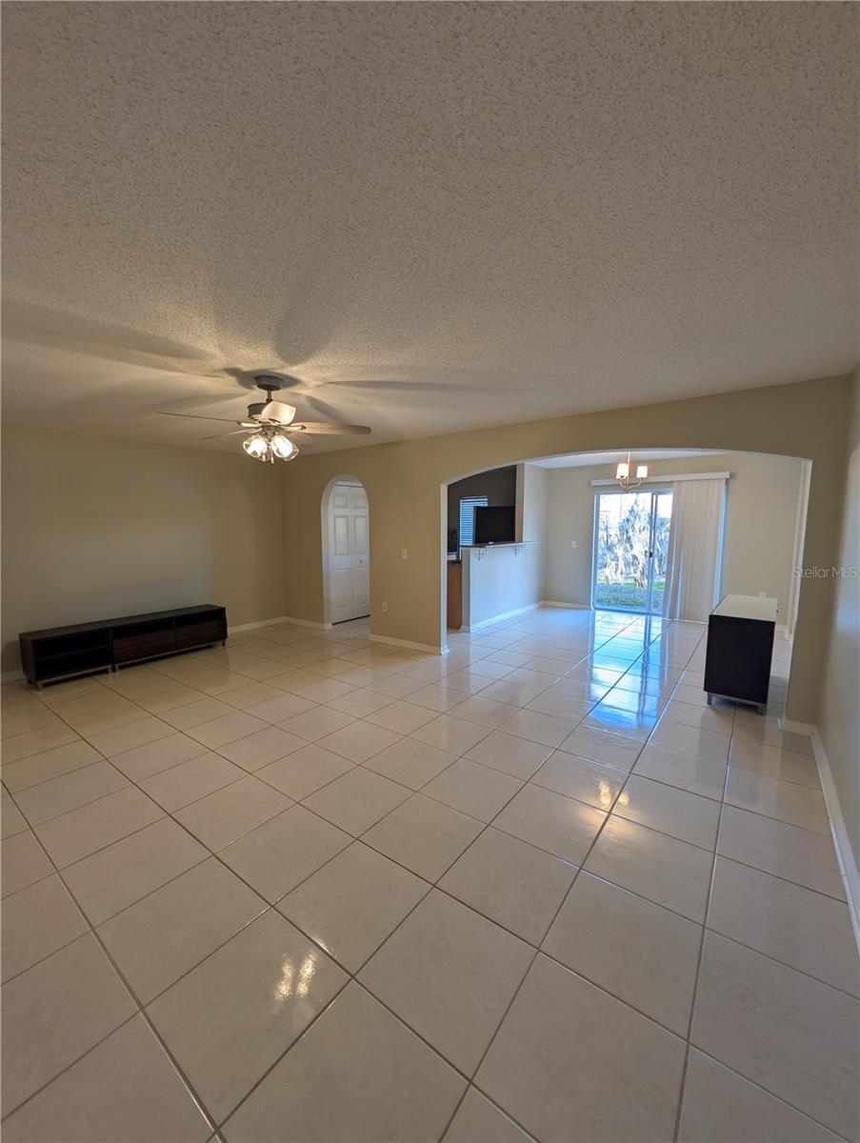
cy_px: 572
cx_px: 430
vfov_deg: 110.5
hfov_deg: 94.6
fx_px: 397
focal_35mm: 12
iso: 61
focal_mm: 2.02
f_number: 1.7
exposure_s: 1/120
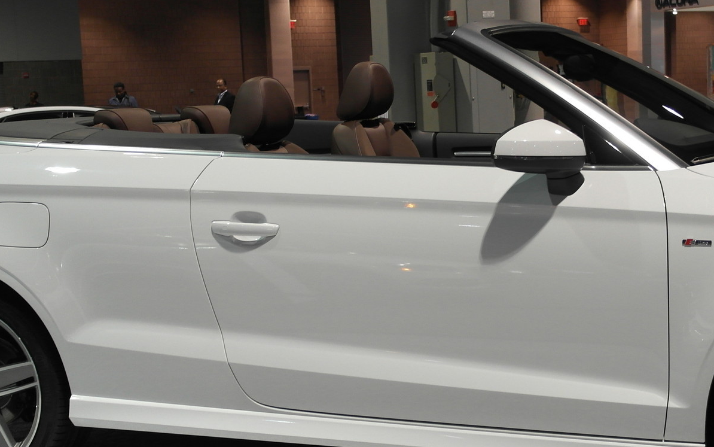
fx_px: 1246
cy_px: 262
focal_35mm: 64
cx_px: 506
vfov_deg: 20.3
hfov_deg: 31.6
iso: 400
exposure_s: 1/50
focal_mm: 20
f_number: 3.5
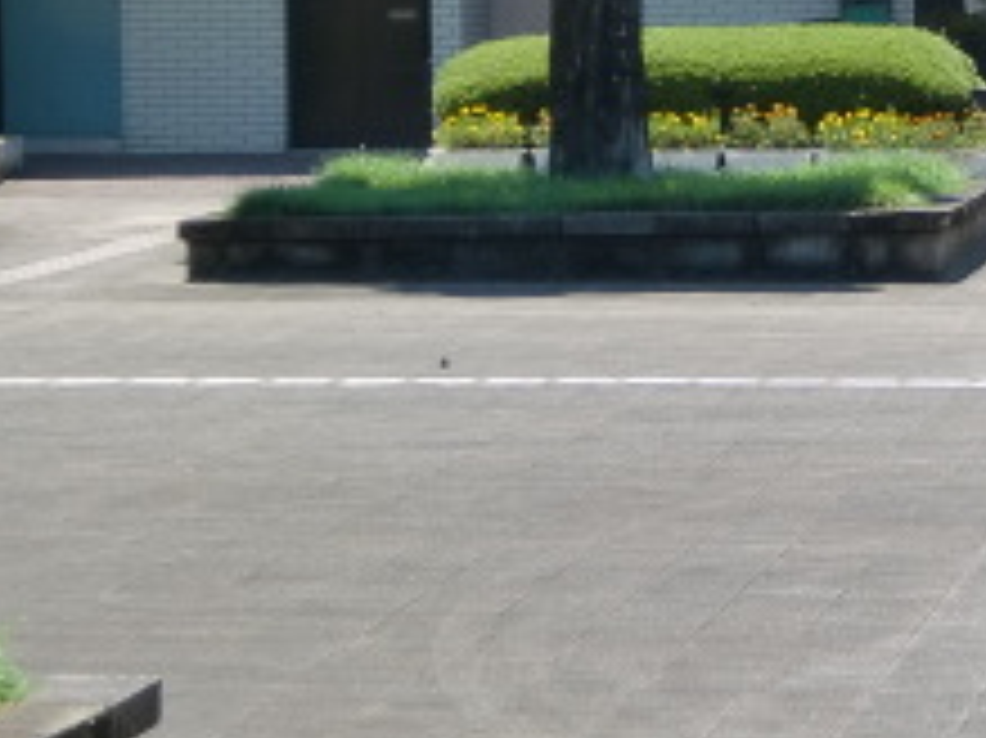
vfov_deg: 6.2
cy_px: 45
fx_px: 6747
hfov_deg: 8.3
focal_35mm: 237
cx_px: 1036
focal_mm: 14.49
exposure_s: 1/250
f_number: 5
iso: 64
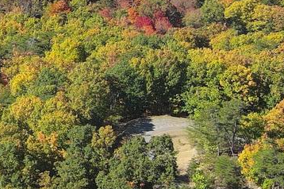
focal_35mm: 166
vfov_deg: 8.1
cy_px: -89
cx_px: -288
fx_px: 1308
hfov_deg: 11.2
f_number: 2.8
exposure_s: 1/493
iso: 100
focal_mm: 10.57
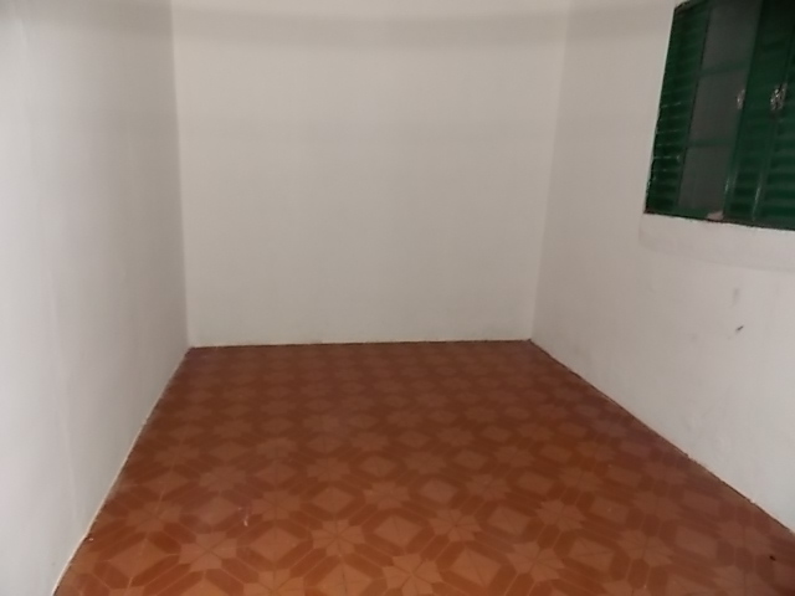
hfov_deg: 73.9
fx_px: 528
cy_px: 298
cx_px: 398
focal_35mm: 23
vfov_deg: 58.9
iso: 200
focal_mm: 4
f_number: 3.1
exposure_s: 1/30
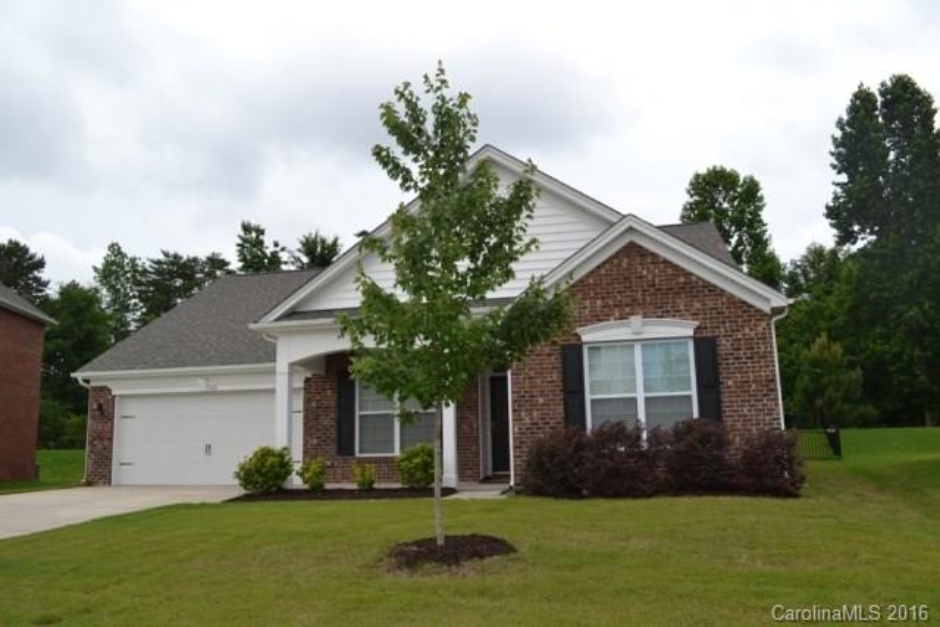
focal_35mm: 27
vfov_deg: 48.0
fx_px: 705
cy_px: 314
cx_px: 470
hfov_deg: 67.4
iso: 100
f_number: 7.1
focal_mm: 18
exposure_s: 1/200
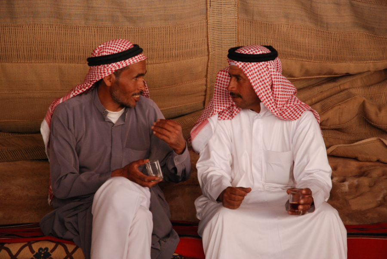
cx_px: 194
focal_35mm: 117
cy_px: 130
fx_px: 1259
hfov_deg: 17.5
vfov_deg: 11.7
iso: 1000
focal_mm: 78
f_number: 5.6
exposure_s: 1/40
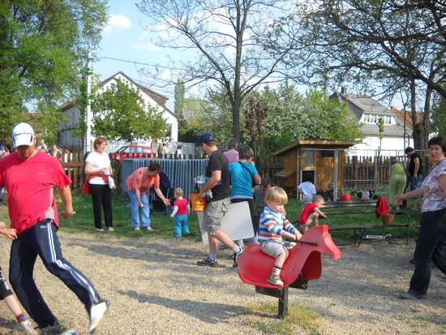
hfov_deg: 45.8
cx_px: 223
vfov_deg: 35.2
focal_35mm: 41
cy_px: 168
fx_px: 528
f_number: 5.5
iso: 64
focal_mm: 6.72
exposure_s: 1/141
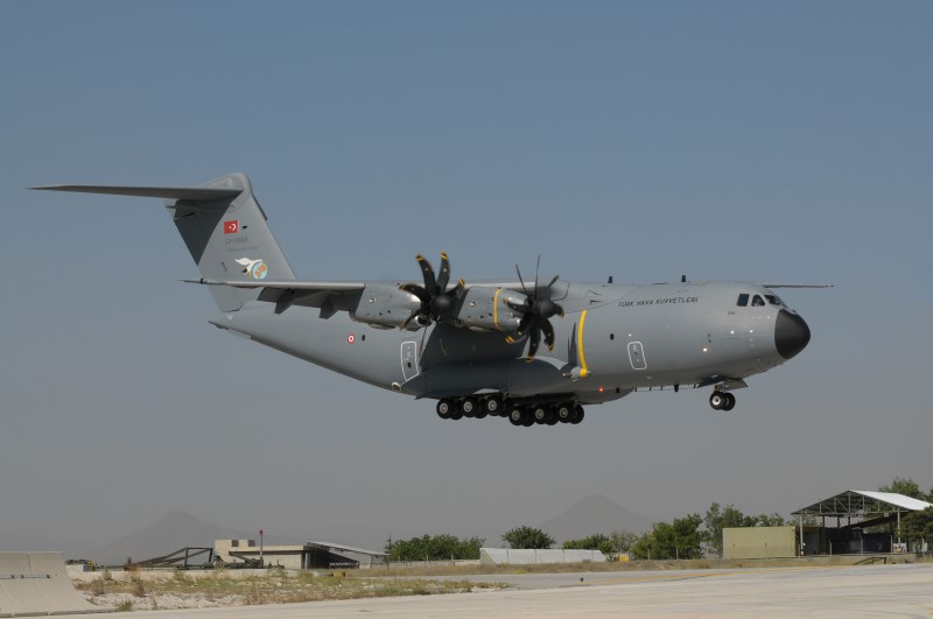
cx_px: 466
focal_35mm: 112
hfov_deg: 18.2
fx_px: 2911
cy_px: 310
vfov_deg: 12.1
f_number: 9
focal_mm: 75
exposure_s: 1/1250
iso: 200
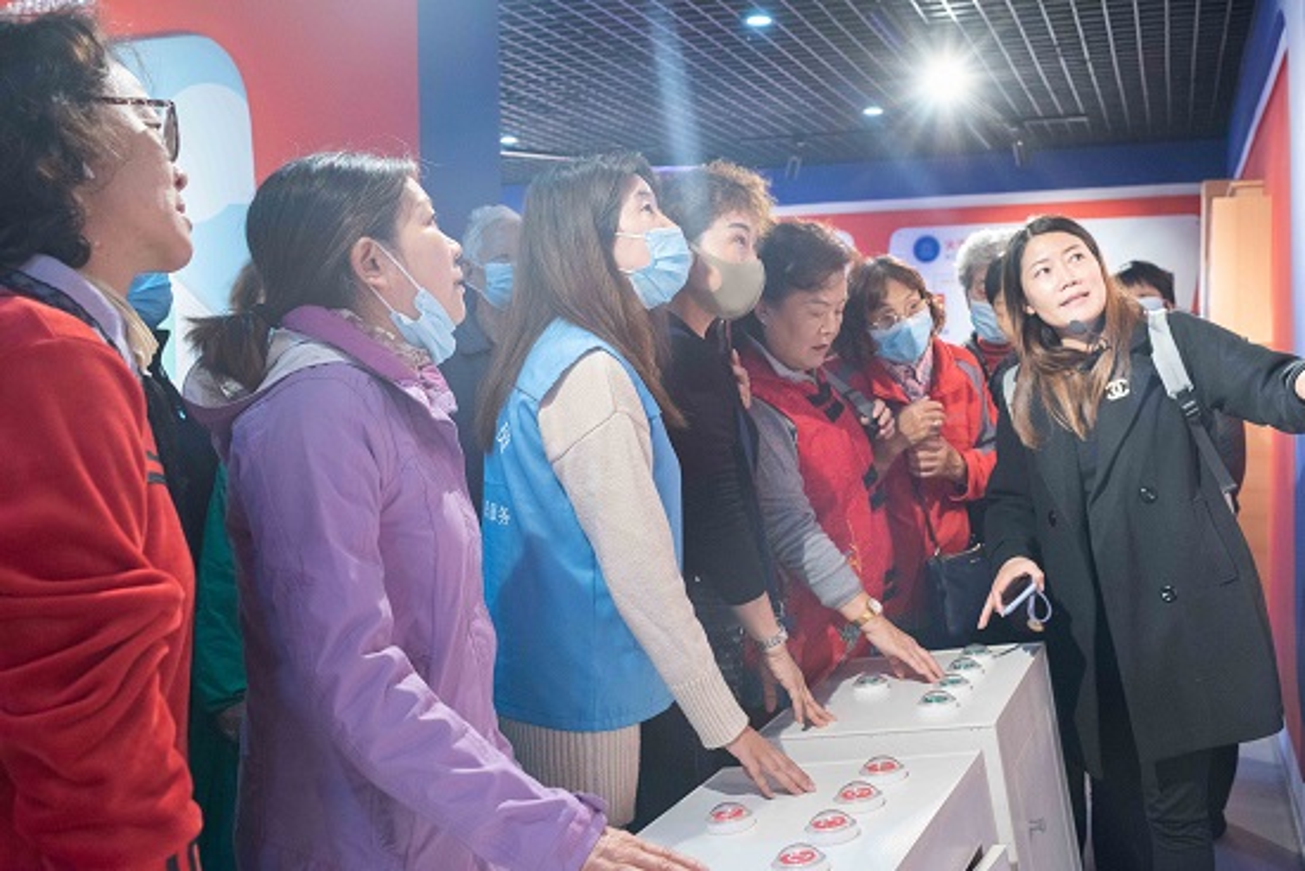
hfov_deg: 54.4
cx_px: 652
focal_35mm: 35
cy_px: 436
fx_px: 1269
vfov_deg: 37.9
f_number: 5.6
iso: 1100
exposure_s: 1/125
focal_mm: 35
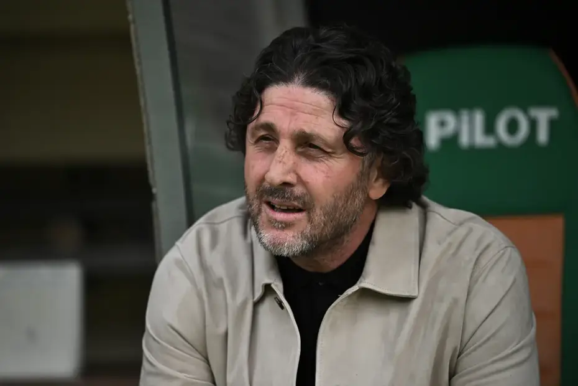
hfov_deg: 10.8
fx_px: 3050
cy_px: 193
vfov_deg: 7.2
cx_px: 289
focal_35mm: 190
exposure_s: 1/1000
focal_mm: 190
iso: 125
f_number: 2.8
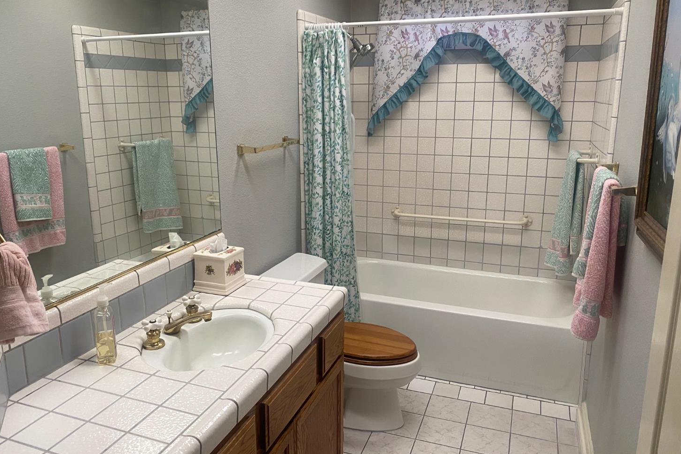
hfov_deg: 65.5
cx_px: 333
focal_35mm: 28
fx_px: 530
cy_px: 212
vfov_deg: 46.4
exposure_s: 1/60
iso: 100
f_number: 1.8
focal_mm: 4.25
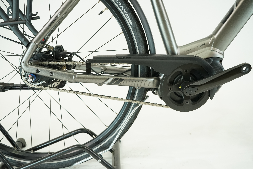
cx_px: 126
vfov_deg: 35.1
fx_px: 267
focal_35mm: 38
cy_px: 84
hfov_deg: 50.7
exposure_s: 1/200
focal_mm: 38
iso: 2500
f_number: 6.3
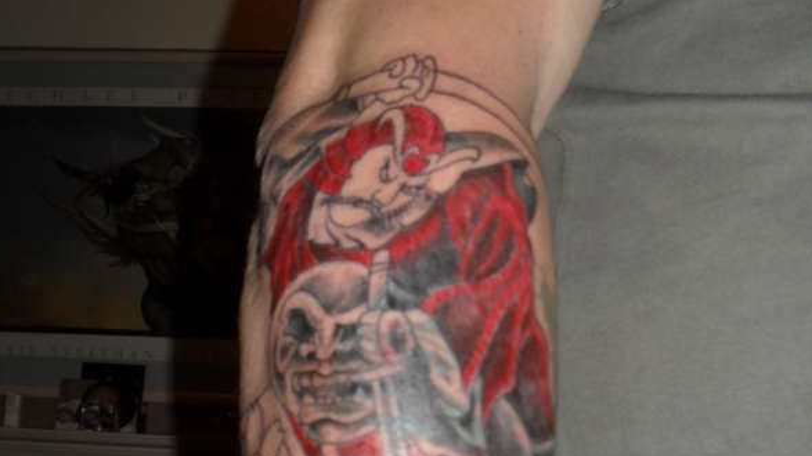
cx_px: 403
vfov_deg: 22.4
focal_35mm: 52
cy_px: 417
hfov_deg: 39.9
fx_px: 1119
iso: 200
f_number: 3.2
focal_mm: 6.3
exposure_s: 1/45
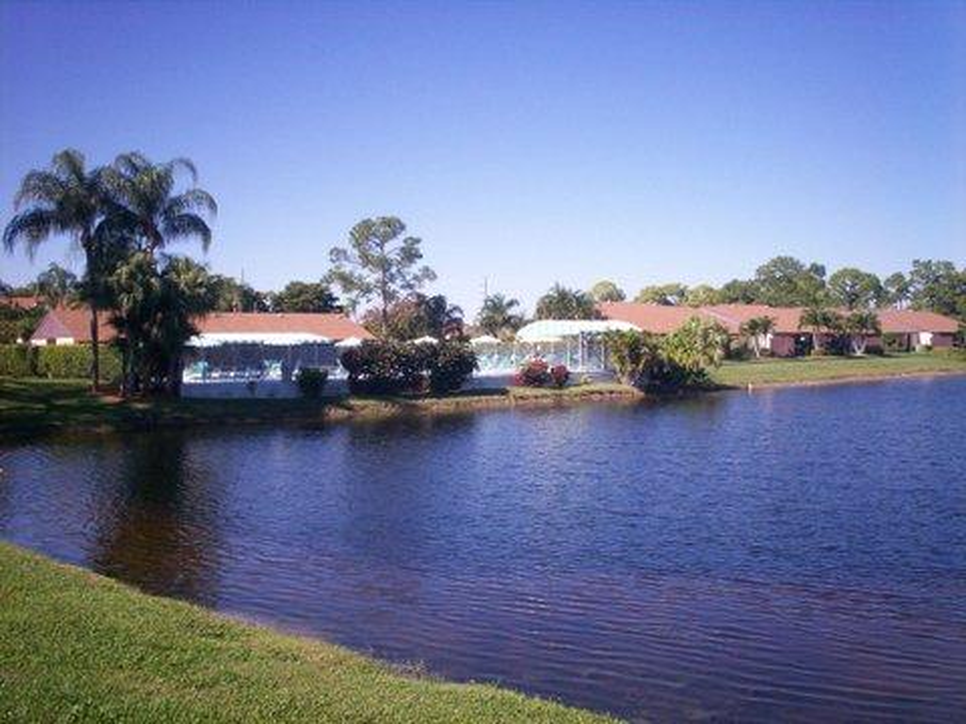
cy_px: 362
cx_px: 483
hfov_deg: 51.4
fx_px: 1005
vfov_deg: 39.7
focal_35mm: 36
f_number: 4.5
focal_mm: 6
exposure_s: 1/472
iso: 100
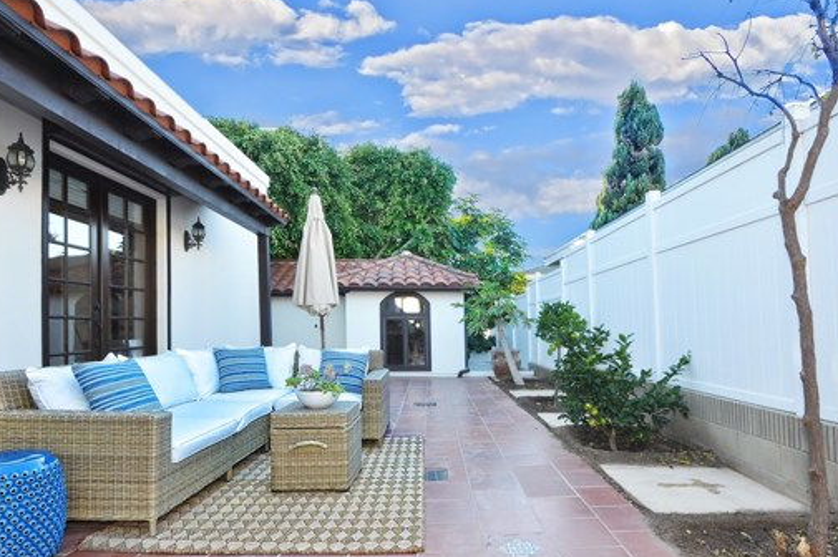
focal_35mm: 19
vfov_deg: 64.5
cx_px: 440
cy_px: 279
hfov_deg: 86.9
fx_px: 442
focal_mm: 10
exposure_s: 1/50
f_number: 11
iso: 320
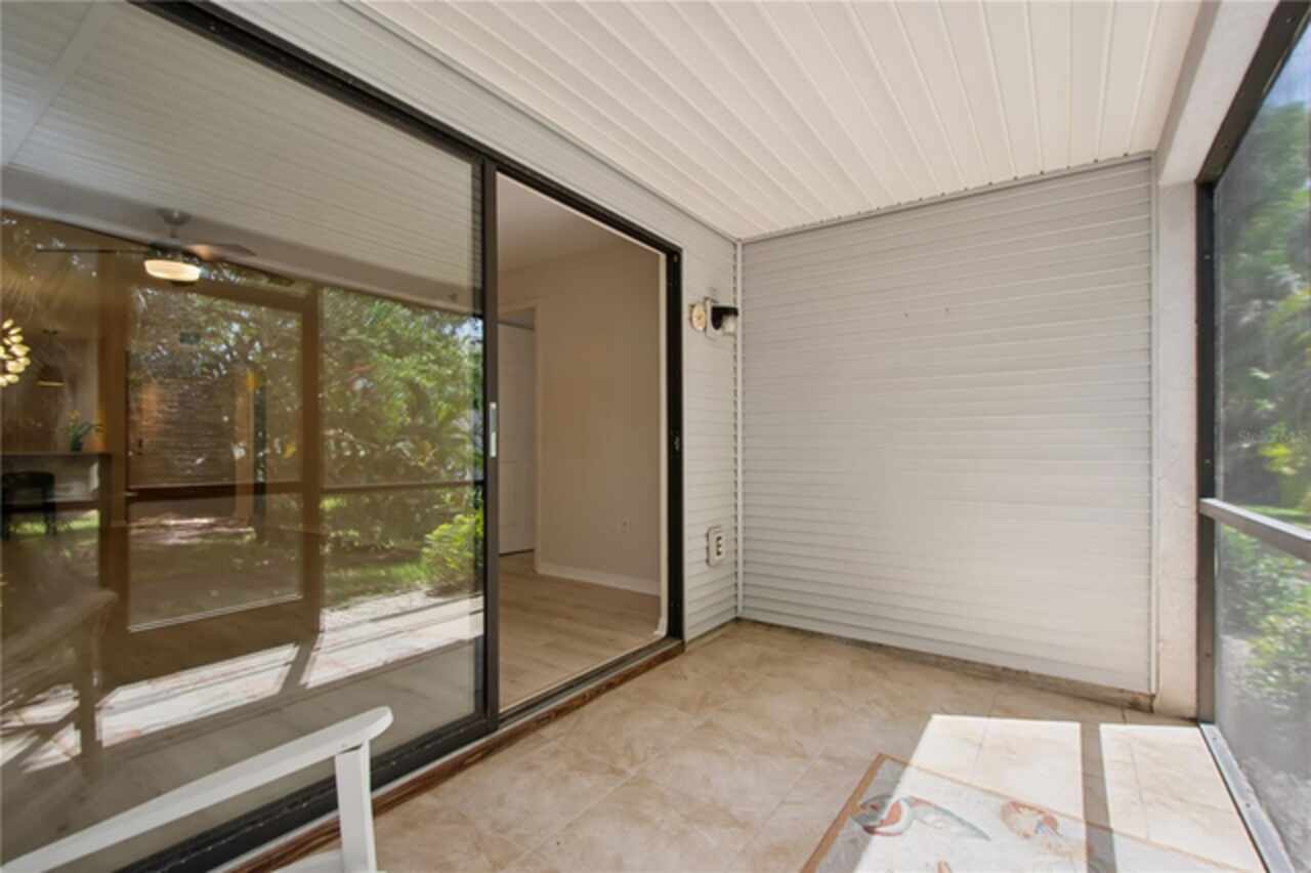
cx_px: 656
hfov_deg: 100.4
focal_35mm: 15
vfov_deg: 77.3
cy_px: 436
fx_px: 546
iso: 200
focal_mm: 10
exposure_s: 1/60
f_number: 8
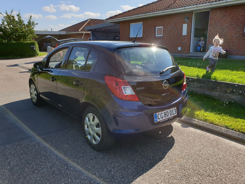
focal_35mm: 26
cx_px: 122
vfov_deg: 53.1
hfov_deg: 67.3
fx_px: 184
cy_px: 92
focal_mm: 4.3
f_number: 2.4
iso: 50
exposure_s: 1/876
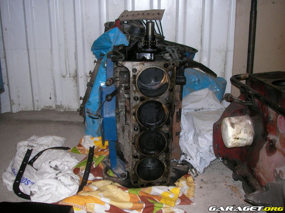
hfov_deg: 49.0
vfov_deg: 37.7
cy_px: 106
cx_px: 142
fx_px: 313
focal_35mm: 38
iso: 100
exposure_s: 1/30
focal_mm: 6.3
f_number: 3.3
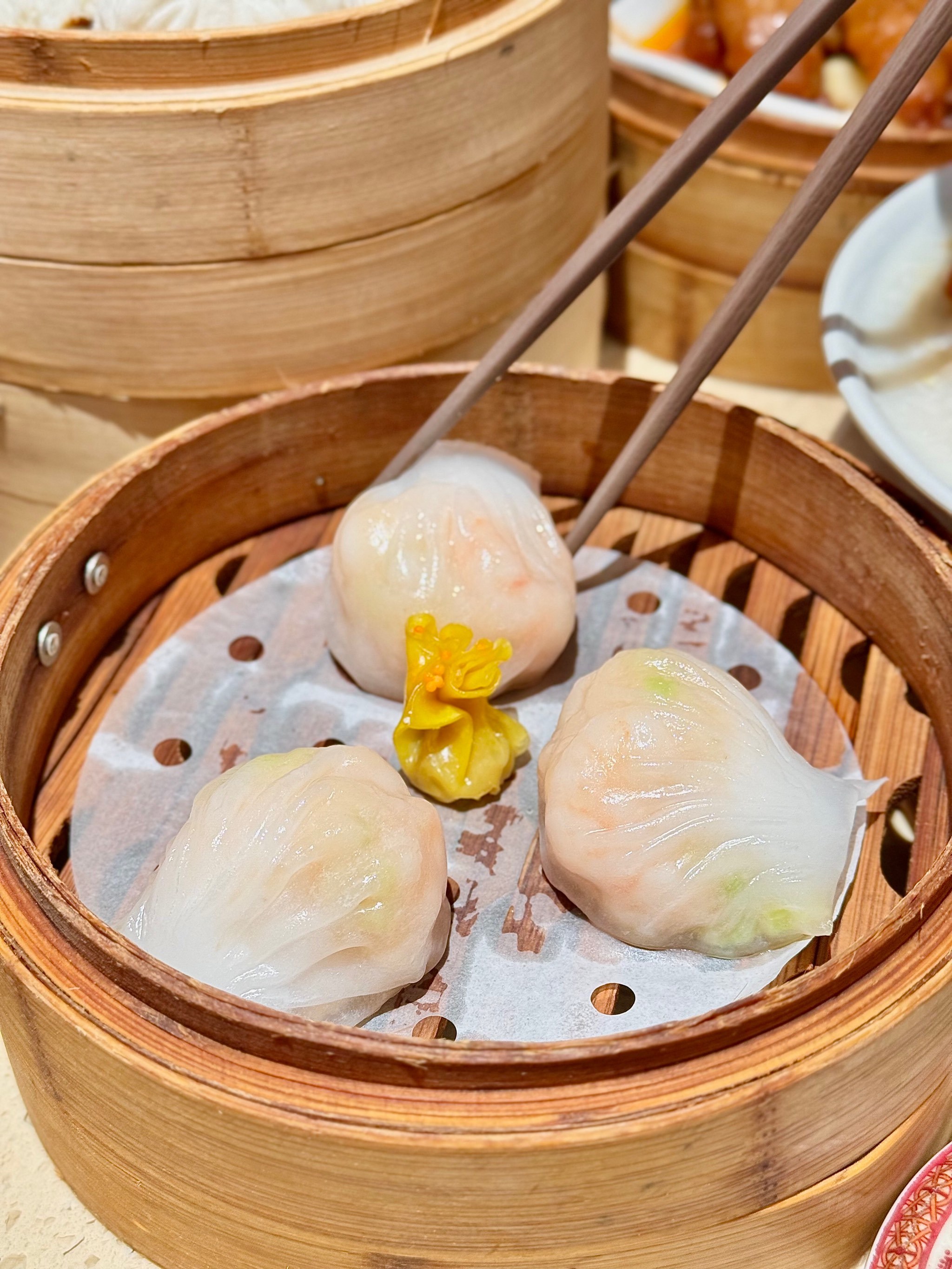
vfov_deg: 39.7
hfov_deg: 30.3
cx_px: 476
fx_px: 1760
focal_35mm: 48
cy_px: 634
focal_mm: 6.76
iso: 160
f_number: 1.78
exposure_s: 1/50
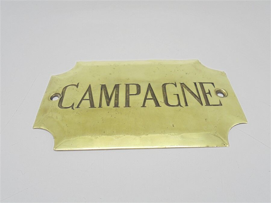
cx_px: 136
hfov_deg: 61.7
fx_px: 227
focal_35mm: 29
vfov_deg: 48.2
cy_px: 102
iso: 100
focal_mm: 5.3
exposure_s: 1/40
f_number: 3.7
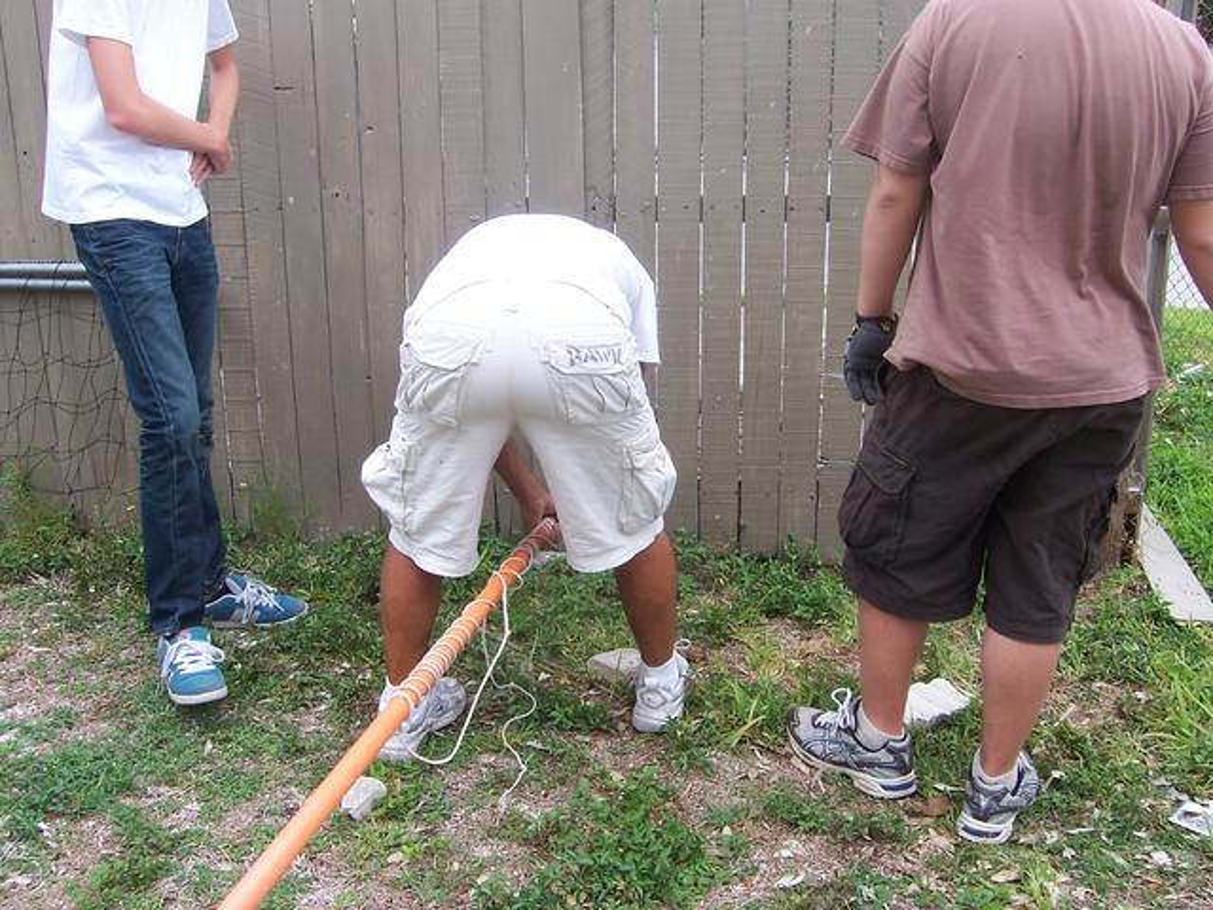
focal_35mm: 36
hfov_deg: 51.4
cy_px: 455
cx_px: 606
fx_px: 1261
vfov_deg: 39.7
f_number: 4.8
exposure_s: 1/180
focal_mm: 6
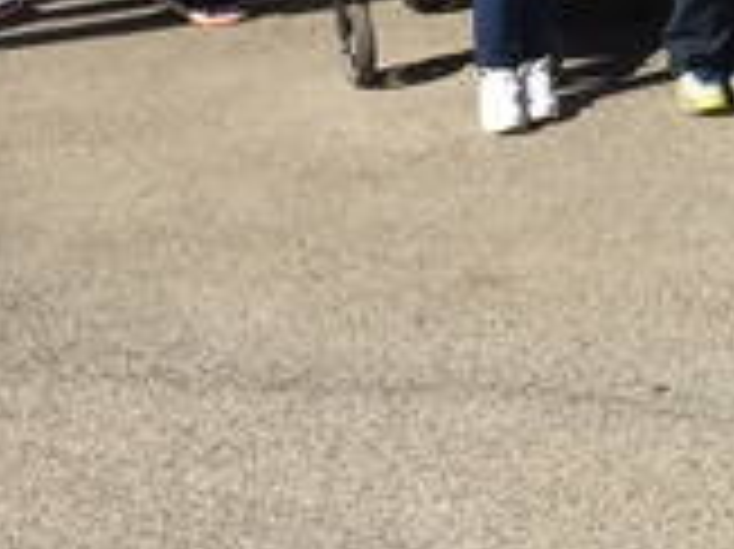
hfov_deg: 14.3
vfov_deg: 10.8
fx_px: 2712
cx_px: 1139
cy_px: -459
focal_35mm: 128
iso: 32
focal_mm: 4.15
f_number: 2.2
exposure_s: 1/1163
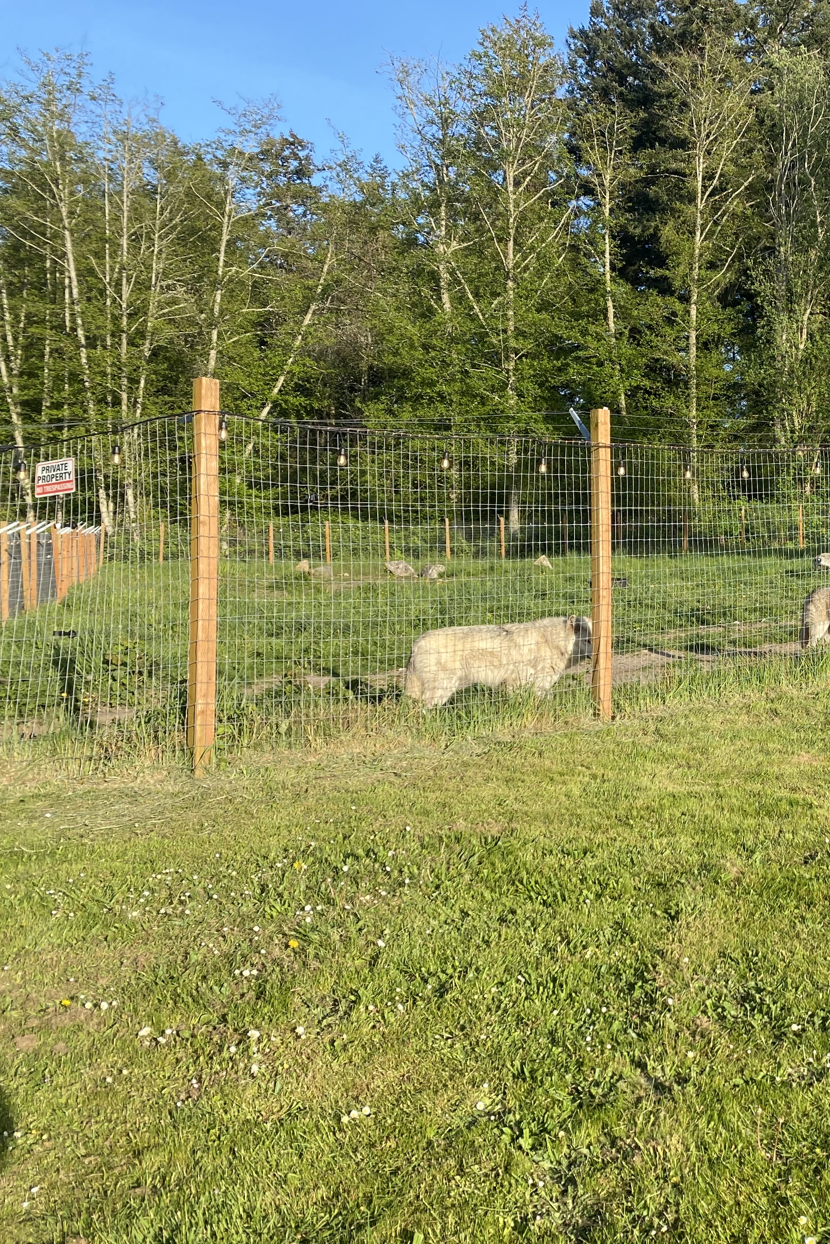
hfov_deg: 32.8
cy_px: 623
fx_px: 1279
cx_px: 844
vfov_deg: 51.9
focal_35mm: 37
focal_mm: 4.25
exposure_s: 1/919
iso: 32
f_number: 1.8
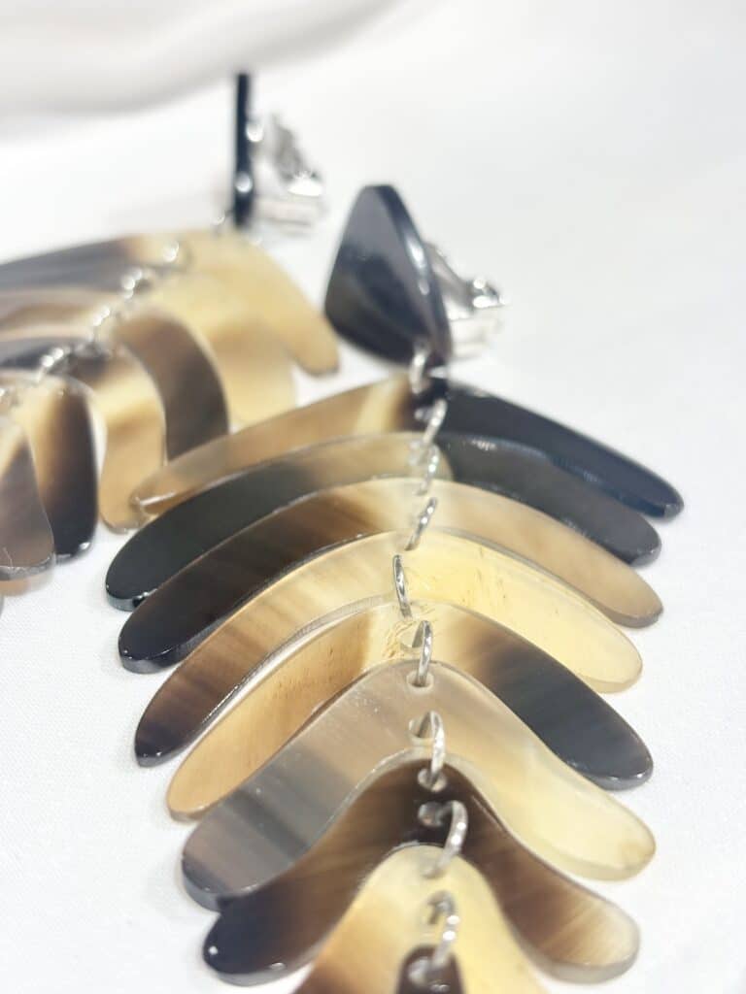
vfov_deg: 36.8
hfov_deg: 28.0
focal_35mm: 52
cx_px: 373
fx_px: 1494
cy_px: 497
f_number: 1.6
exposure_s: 1/100
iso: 32
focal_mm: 5.96
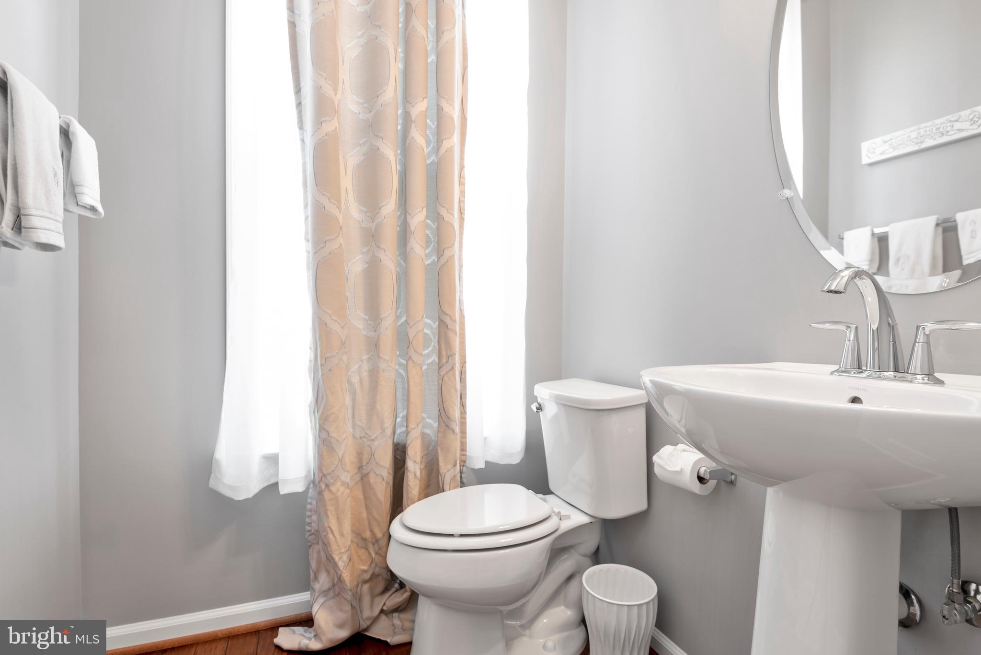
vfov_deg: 70.5
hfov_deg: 93.3
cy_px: 328
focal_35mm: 17
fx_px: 463
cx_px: 490
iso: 400
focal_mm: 17
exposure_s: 1/8
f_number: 7.1
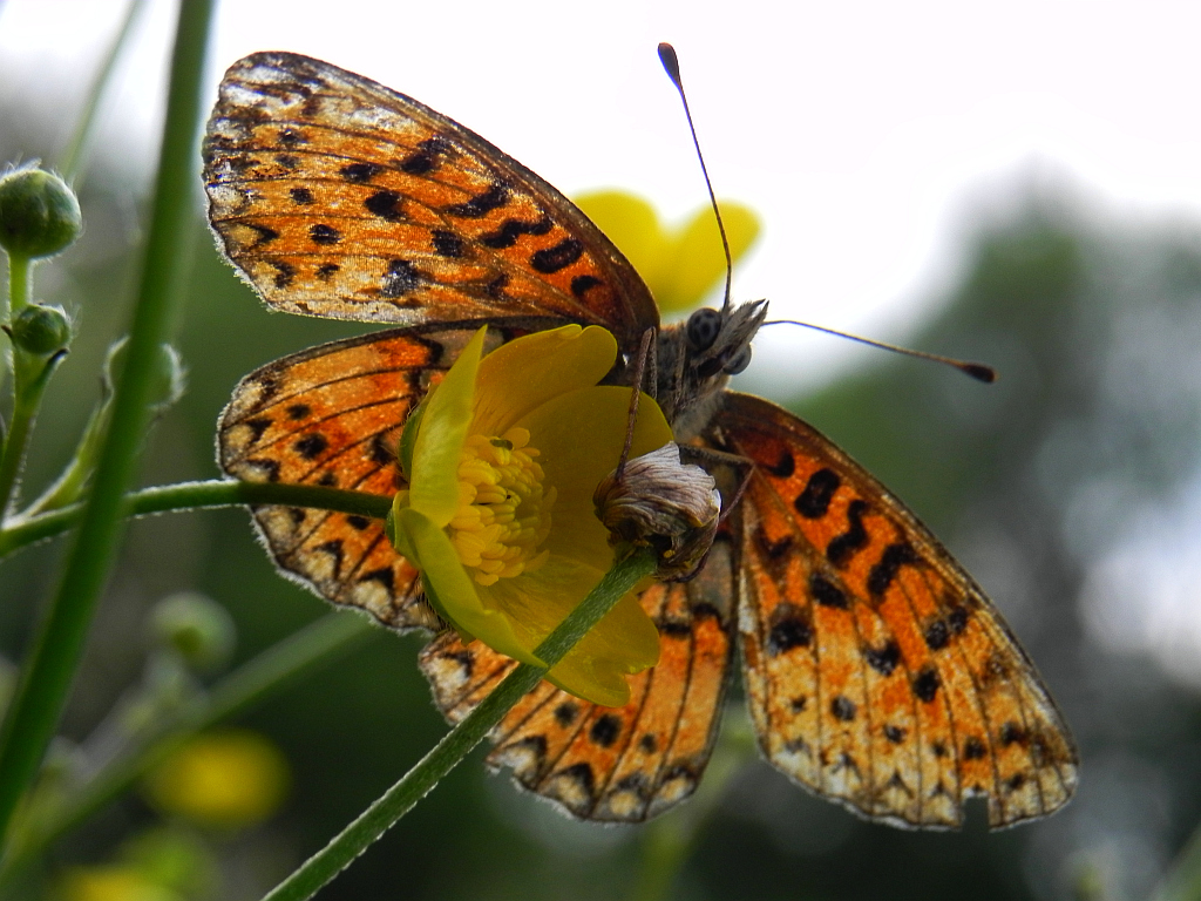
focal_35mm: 105
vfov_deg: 14.1
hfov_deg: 18.7
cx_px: 600
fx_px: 3643
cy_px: 450
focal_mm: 18.8
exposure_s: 1/214
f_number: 5
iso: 160
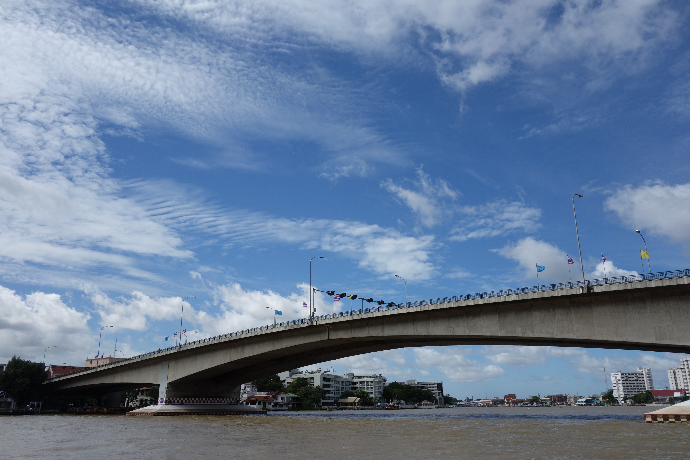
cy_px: 230
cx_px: 345
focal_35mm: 28
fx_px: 537
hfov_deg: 65.5
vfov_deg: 46.4
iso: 125
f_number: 6.3
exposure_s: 1/800
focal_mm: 10.4
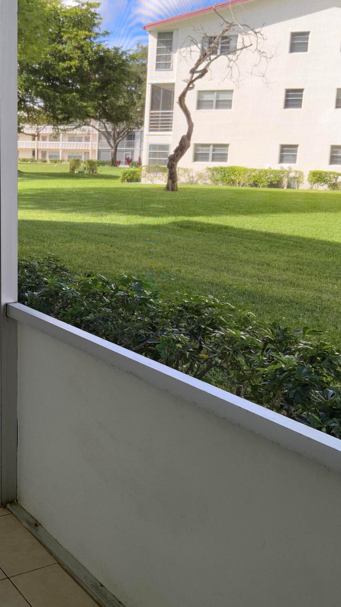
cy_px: 305
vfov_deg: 47.4
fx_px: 692
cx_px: 66
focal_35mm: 43
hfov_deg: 27.1
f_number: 1.8
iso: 16
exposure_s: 1/236
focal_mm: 3
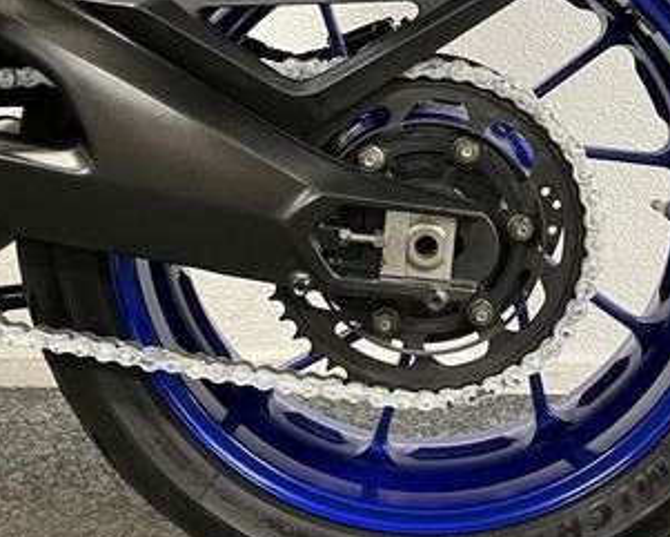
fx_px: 1071
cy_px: 174
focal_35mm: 54
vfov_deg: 27.9
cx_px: 383
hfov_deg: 34.7
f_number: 1.6
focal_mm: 5.1
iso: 500
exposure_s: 1/50
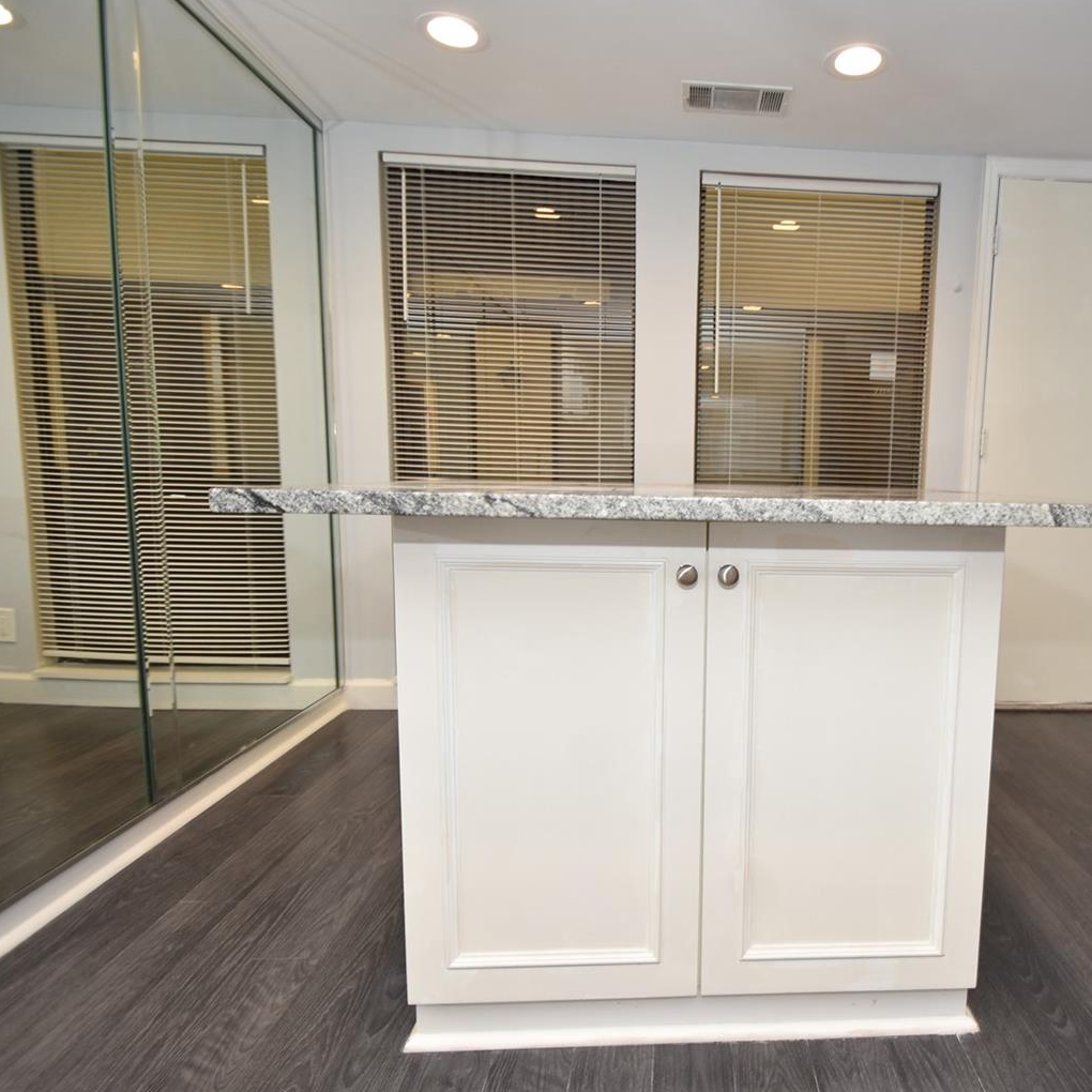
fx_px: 714
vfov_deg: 74.8
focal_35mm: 20
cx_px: 732
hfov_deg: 72.5
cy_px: 560
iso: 320
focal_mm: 10
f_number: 4
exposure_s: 1/60
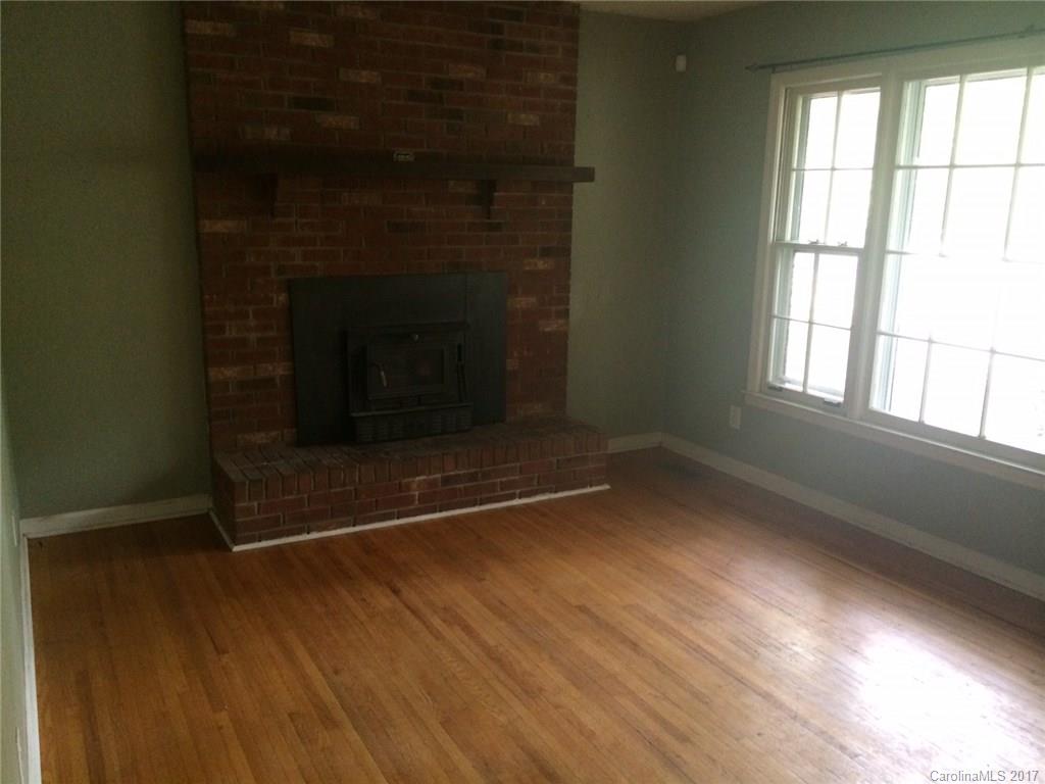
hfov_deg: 60.0
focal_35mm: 30
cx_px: 522
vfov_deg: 46.8
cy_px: 392
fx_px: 906
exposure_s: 1/24
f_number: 2.2
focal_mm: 4.12
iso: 320
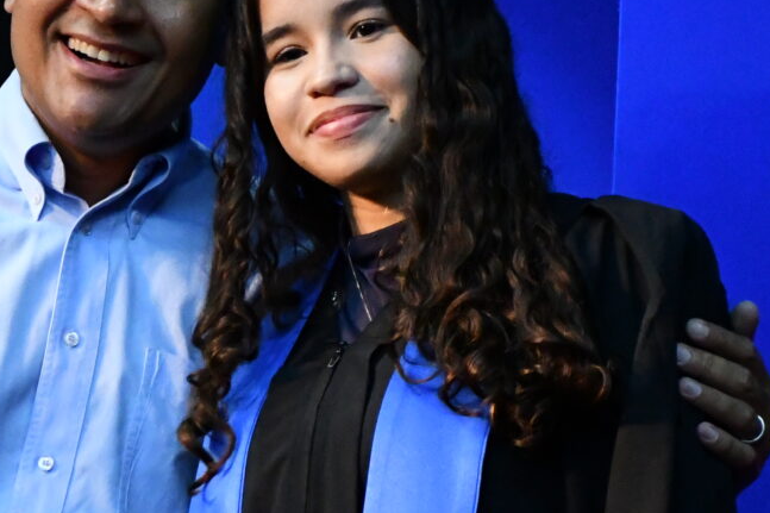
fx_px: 5709
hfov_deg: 7.7
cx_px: 95
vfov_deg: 5.1
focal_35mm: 267
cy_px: 518
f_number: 5
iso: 6400
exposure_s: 1/125
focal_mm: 60
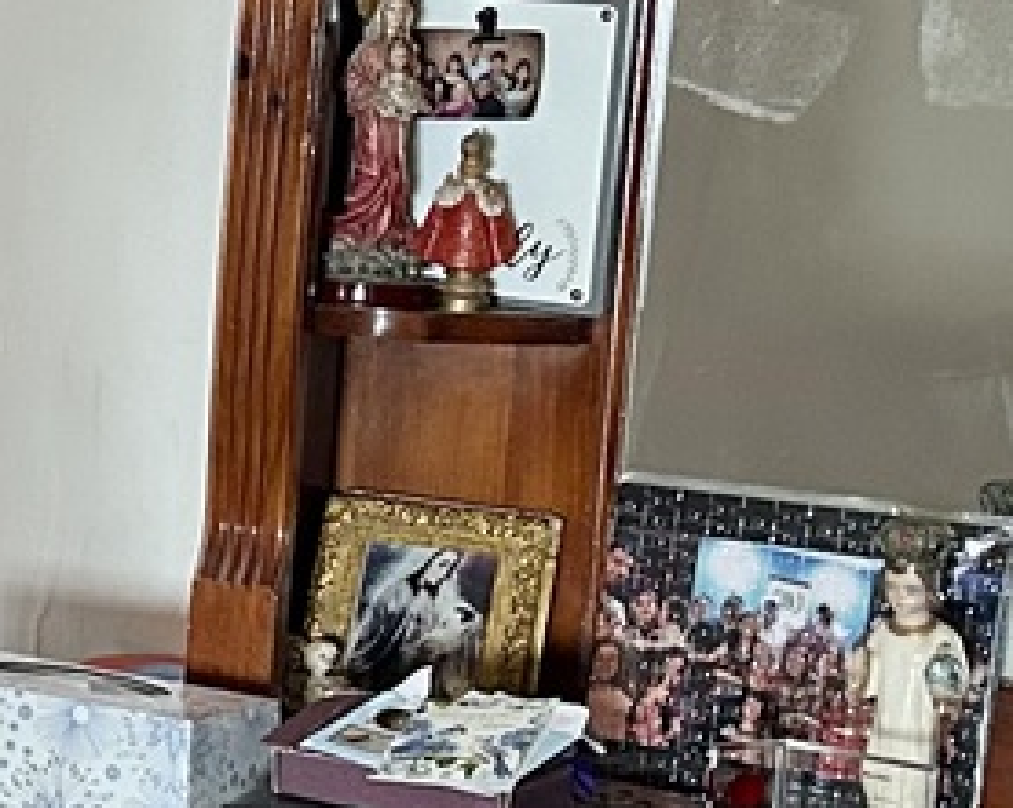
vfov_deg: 11.7
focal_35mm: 132
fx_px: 3953
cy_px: 453
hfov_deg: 13.8
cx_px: -472
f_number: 1.5
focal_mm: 5.7
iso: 400
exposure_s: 1/60
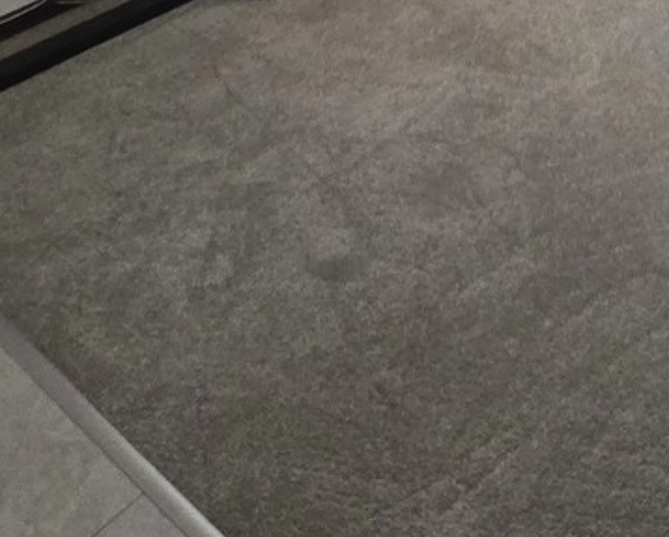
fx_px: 1011
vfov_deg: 21.6
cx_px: 742
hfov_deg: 32.2
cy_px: -378
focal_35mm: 51
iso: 200
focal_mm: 2.2
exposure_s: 1/60
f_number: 2.2
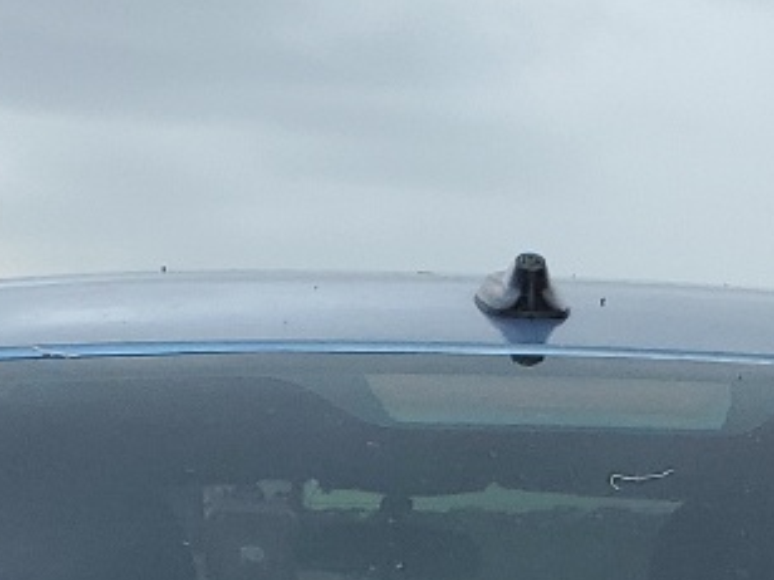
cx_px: 646
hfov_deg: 14.5
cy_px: 1441
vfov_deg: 9.6
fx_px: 3019
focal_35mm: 135
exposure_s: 1/625
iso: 50
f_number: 1.5
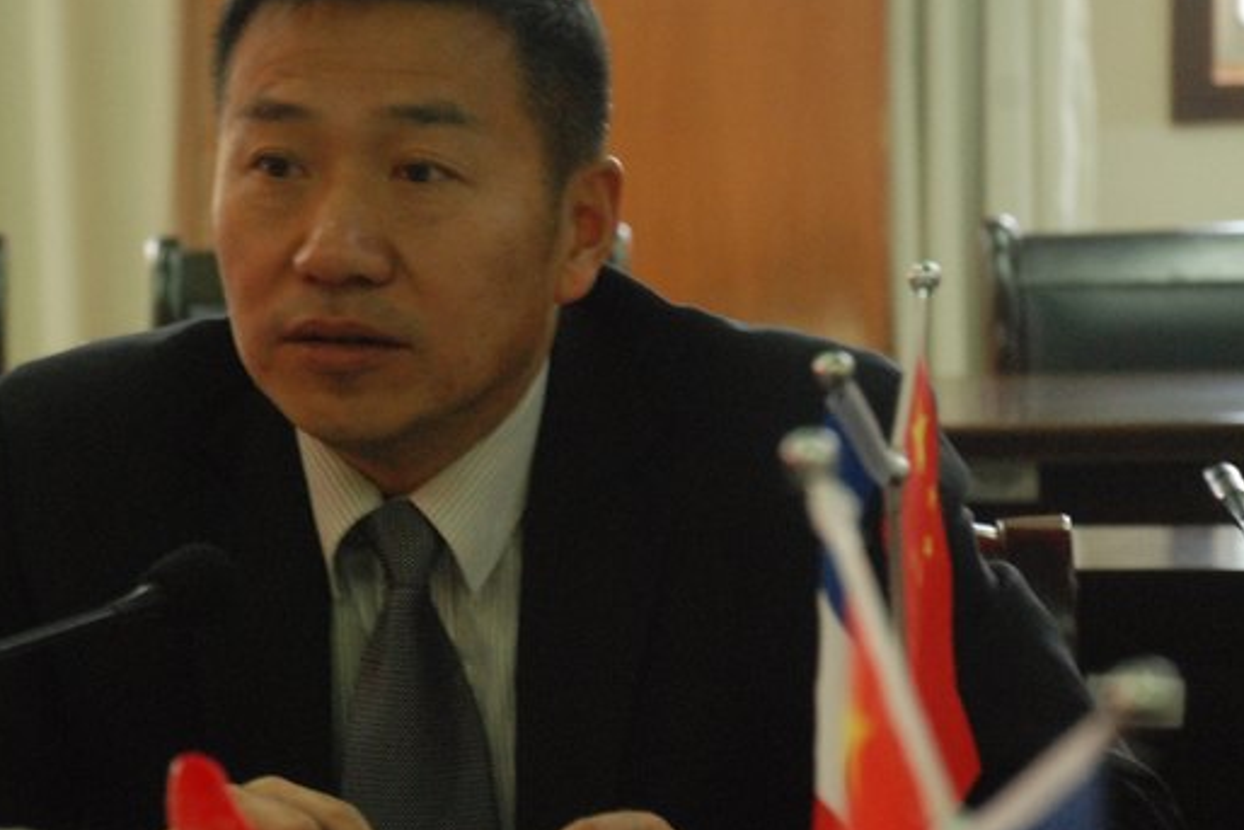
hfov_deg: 11.0
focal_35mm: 187
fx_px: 6463
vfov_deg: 7.3
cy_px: 364
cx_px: 399
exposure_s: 1/30
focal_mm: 80
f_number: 5.6
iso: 1600
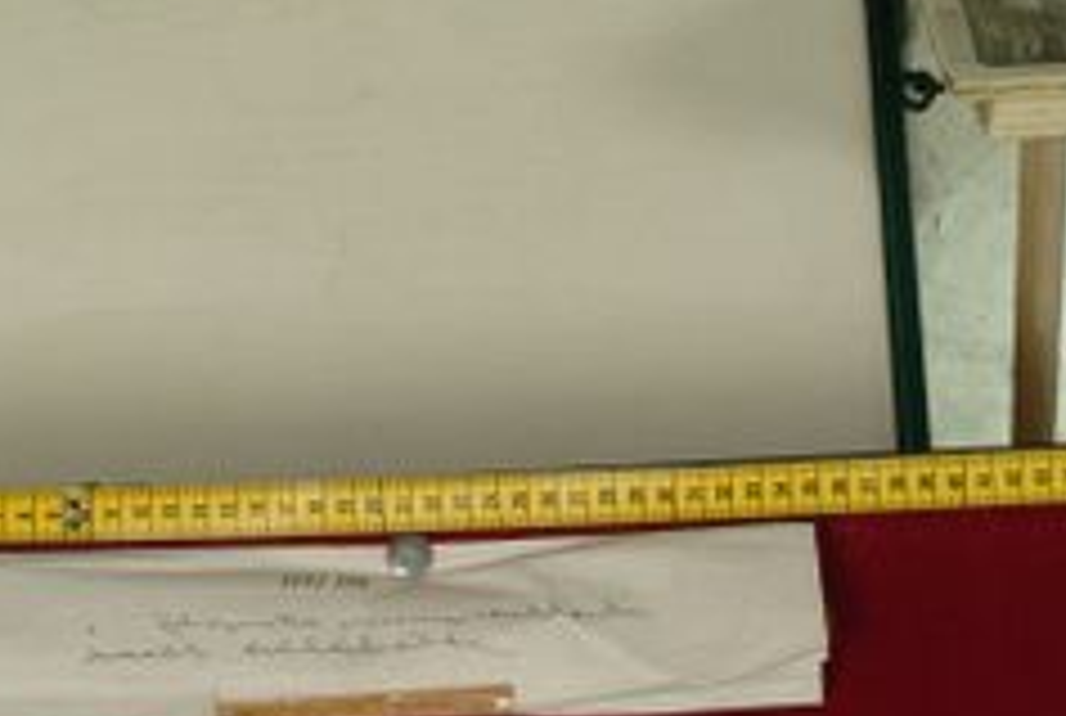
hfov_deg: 10.7
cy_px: 583
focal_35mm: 191
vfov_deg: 7.2
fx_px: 5669
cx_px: 382
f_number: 13
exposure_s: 1/20
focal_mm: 59
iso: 160
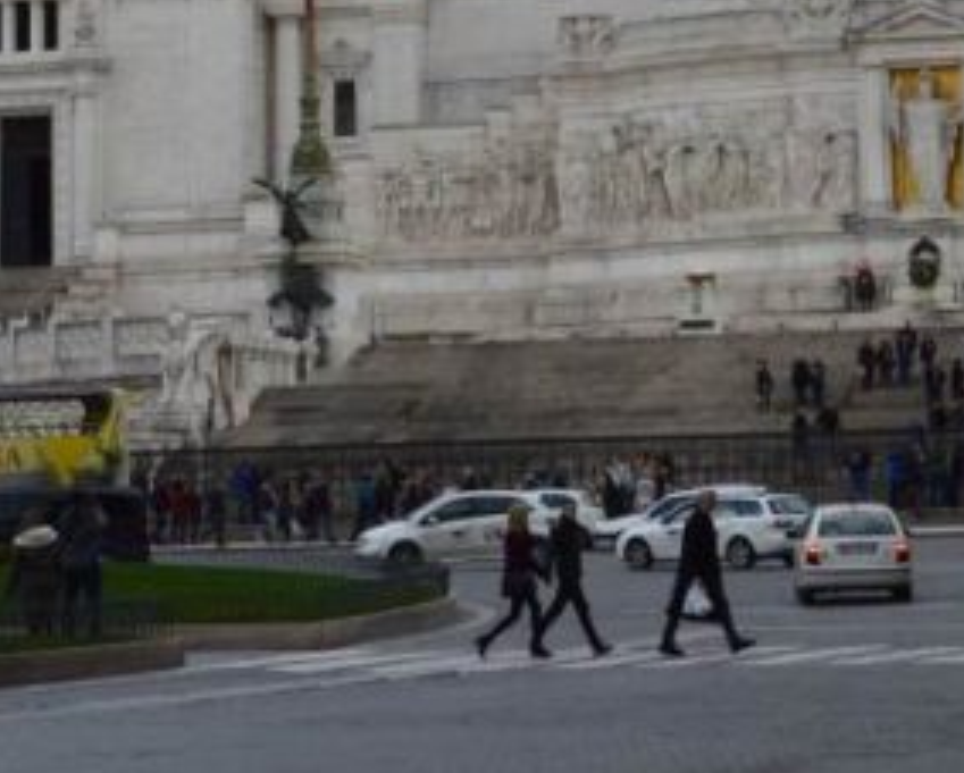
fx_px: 4541
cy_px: -354
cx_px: 613
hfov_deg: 12.1
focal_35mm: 159
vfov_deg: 9.5
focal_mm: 30
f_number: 10
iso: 400
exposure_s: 1/250
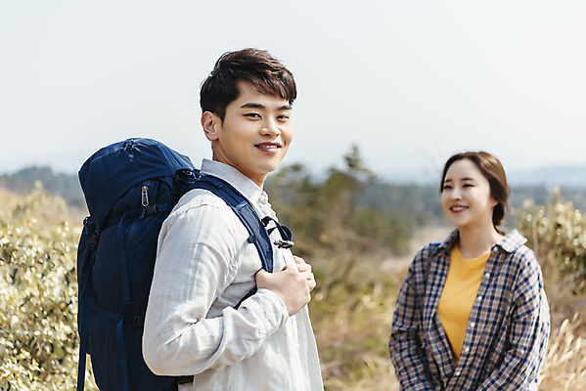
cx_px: 293
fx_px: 1059
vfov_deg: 20.9
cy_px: 196
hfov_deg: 30.9
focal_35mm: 65
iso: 100
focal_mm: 65
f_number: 2.8
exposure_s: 1/2000
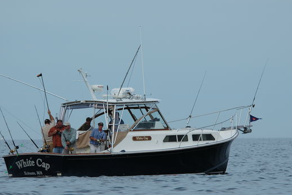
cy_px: 108
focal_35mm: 385
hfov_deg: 5.4
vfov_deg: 3.6
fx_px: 3123
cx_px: 151
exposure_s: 1/1250
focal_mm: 220
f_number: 5.3
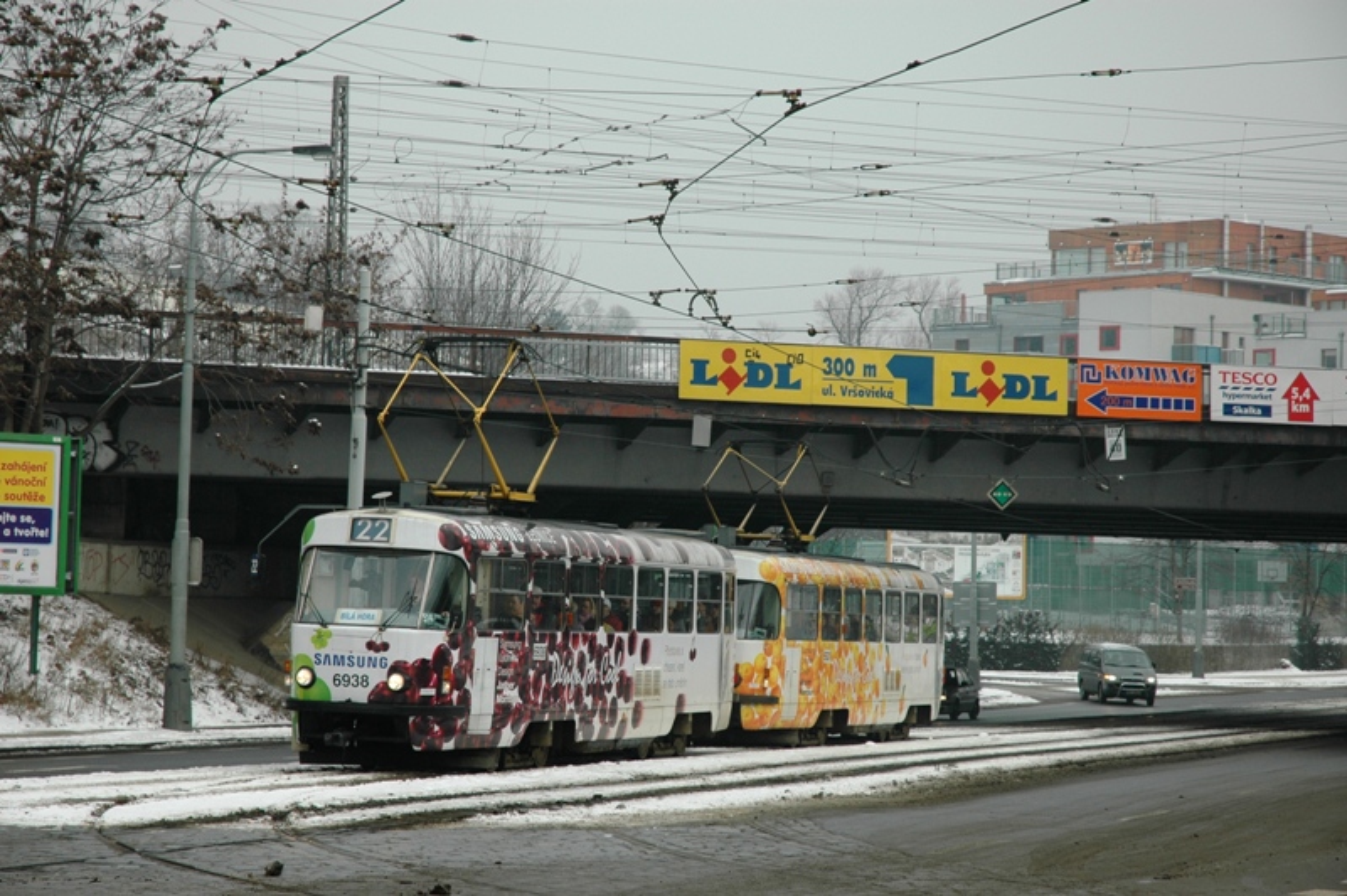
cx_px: 674
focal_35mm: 105
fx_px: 3925
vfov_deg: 13.0
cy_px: 448
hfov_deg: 19.5
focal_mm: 70
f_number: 6.3
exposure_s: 1/320
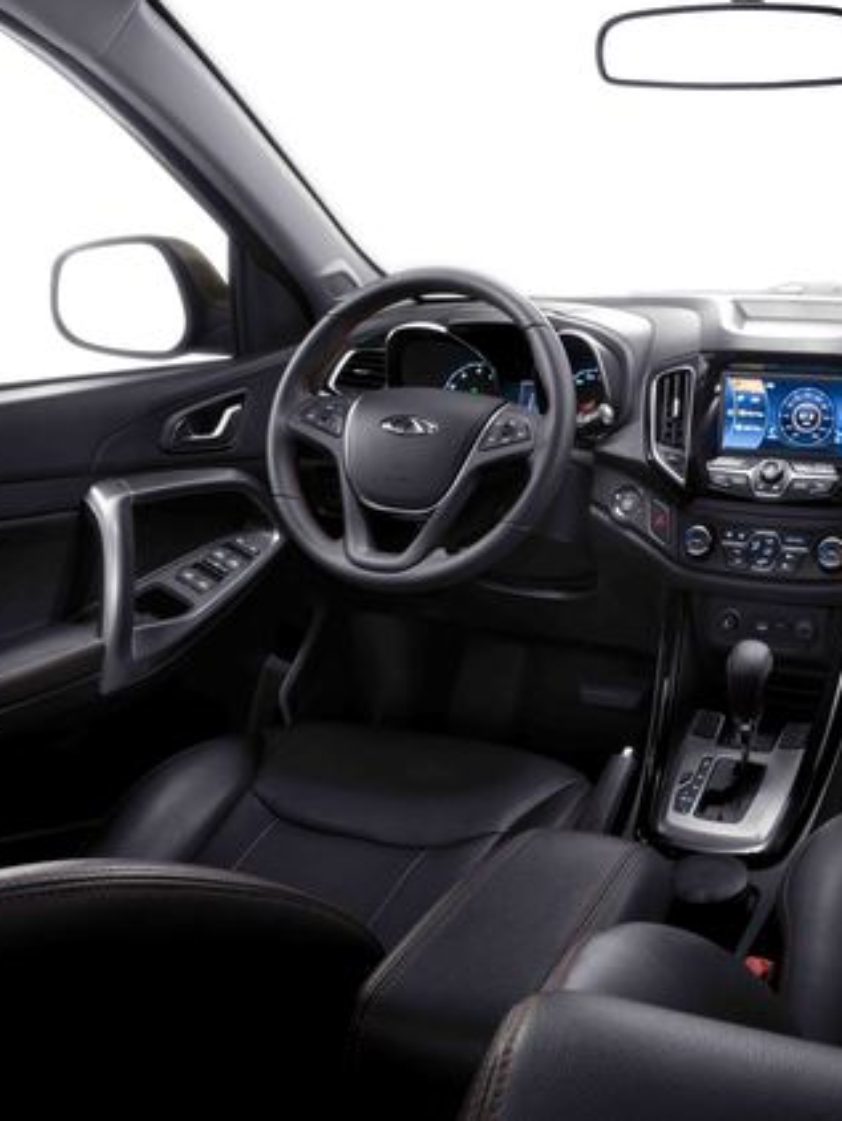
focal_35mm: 35
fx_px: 1134
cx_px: 725
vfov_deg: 52.6
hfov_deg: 38.5
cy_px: 557
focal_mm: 24
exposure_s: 1/1.25
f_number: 18
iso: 100
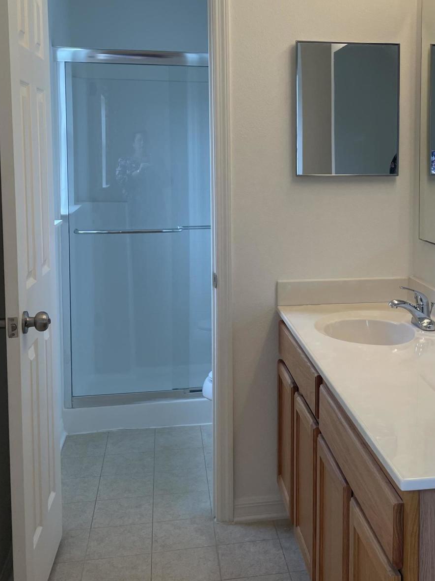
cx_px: 322
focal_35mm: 44
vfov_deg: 42.5
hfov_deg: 32.3
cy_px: 200
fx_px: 737
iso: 32
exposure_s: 1/163
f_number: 1.6
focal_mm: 4.2
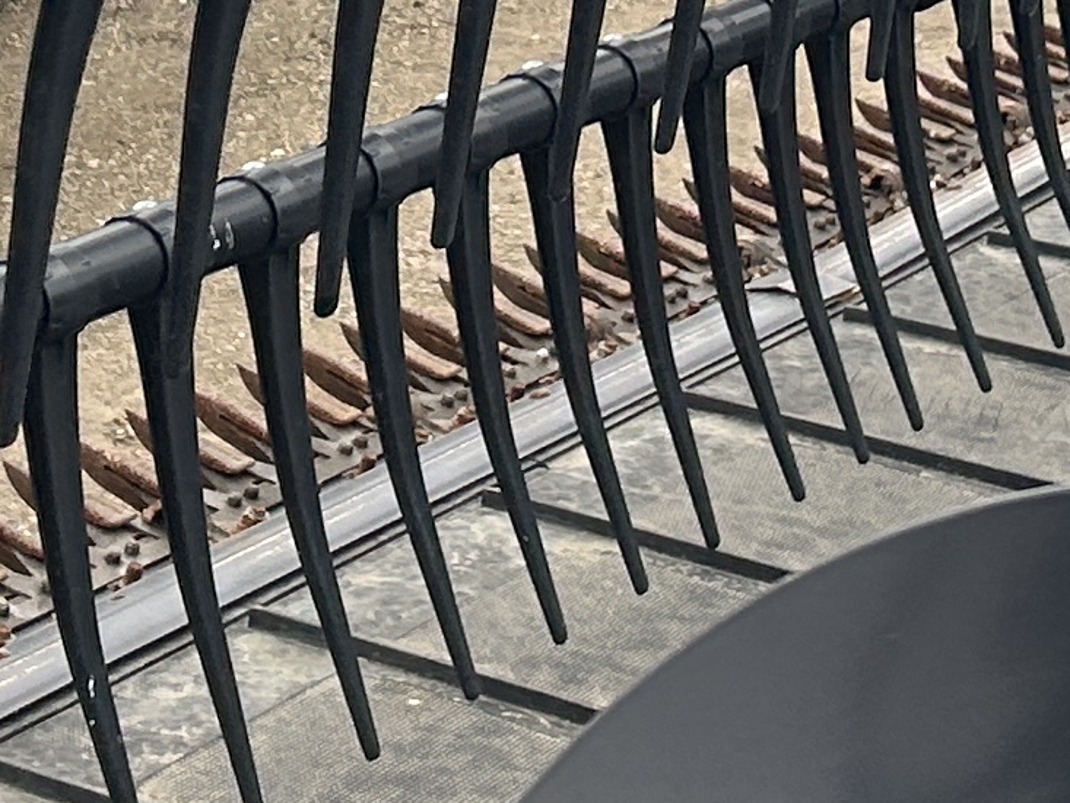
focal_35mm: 143
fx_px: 4421
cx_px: 559
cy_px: -441
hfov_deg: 13.8
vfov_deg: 10.0
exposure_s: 1/775
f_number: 1.5
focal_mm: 5.7
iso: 50
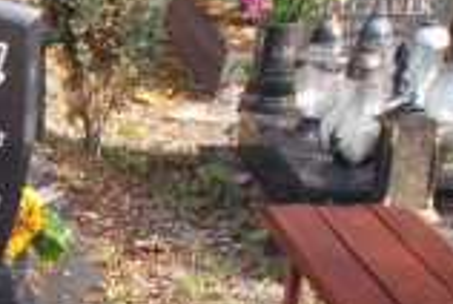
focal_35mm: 143
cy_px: 459
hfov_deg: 13.7
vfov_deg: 9.4
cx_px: -172
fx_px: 1803
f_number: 3.6
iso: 80
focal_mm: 6
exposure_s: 1/80
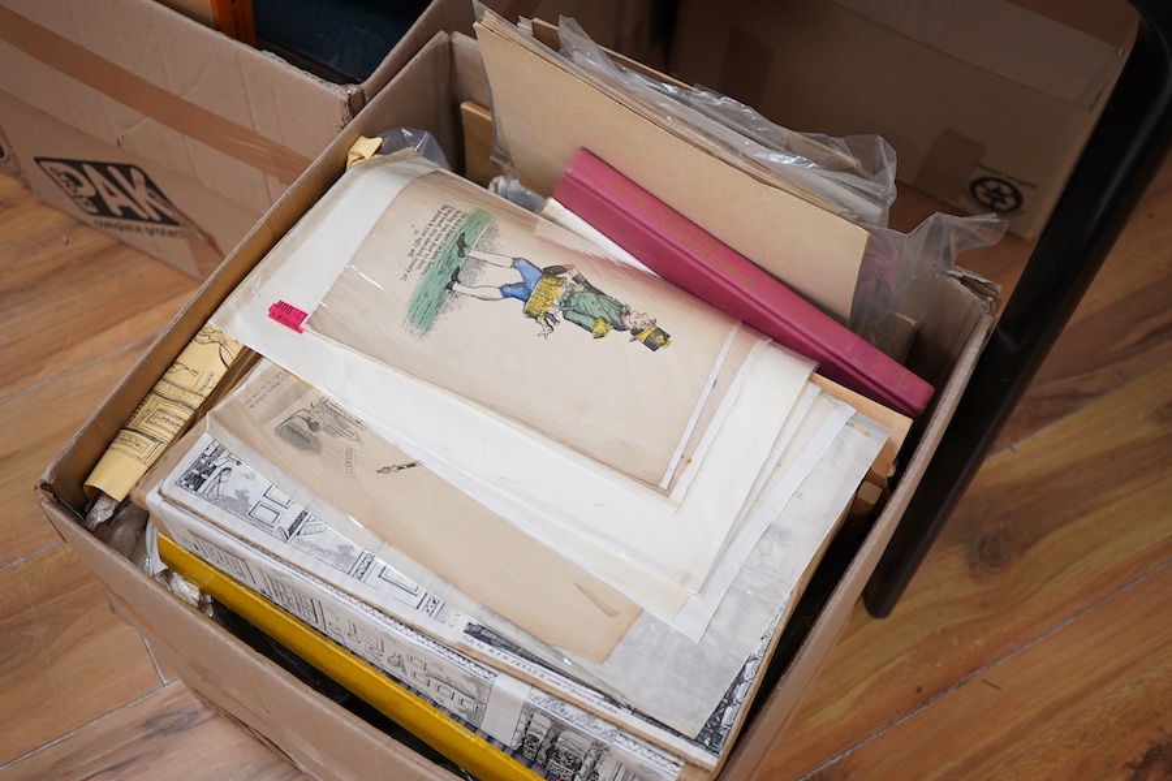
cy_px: 390
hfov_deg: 43.6
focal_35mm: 45
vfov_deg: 29.9
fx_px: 1465
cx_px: 586
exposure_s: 1/160
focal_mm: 30
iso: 1250
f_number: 5.6
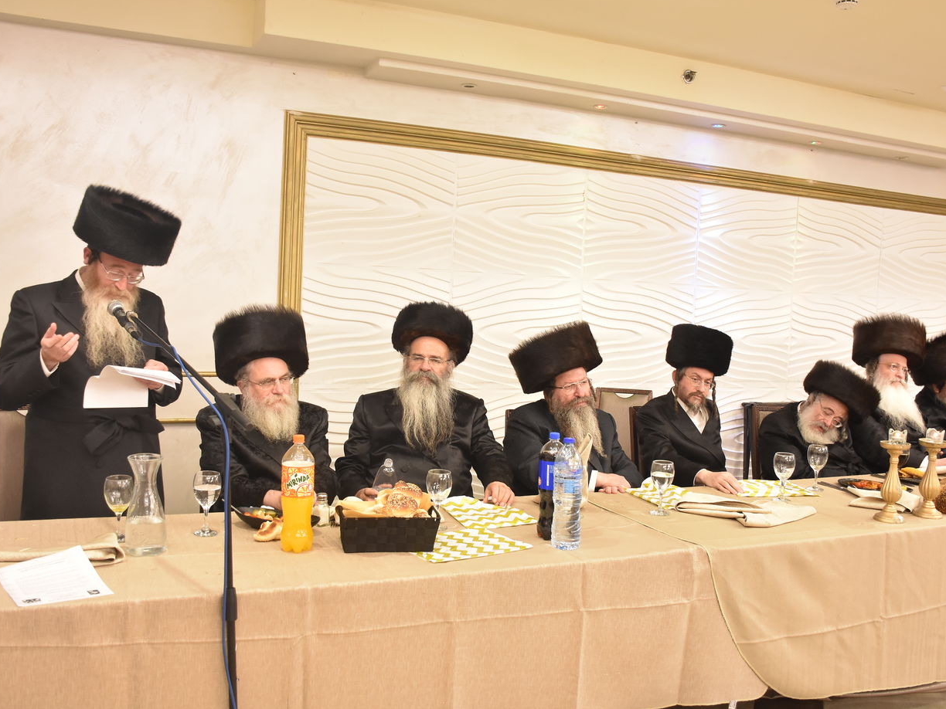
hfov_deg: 55.3
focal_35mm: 33
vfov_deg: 42.9
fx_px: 902
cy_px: 349
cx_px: 481
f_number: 5.6
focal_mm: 20
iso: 1600
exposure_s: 1/80
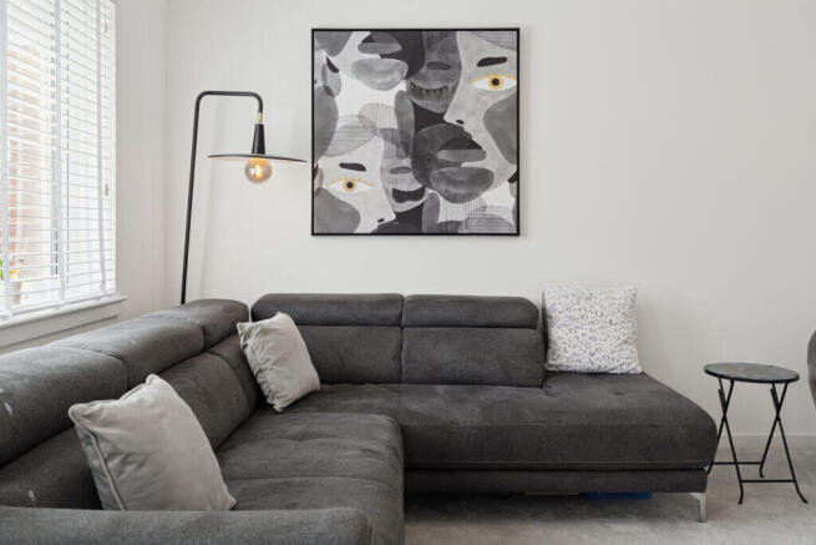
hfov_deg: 61.9
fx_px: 680
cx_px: 408
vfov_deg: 43.6
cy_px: 272
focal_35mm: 30
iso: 500
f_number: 7.1
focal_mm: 20
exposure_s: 1/125
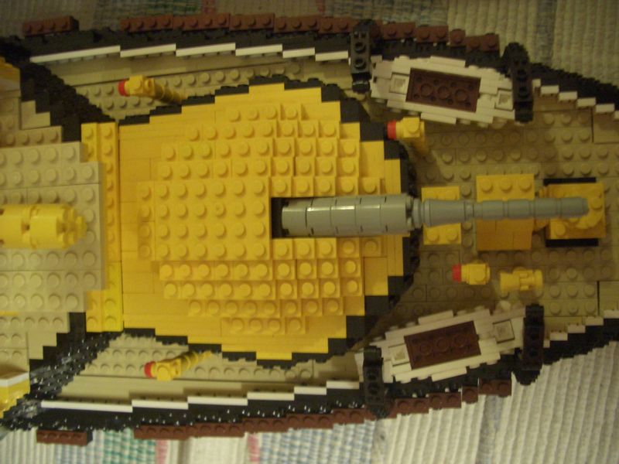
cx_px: 310
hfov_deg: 52.6
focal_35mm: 35
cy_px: 232
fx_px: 626
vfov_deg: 40.7
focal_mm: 5.8
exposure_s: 1/10
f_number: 2.6
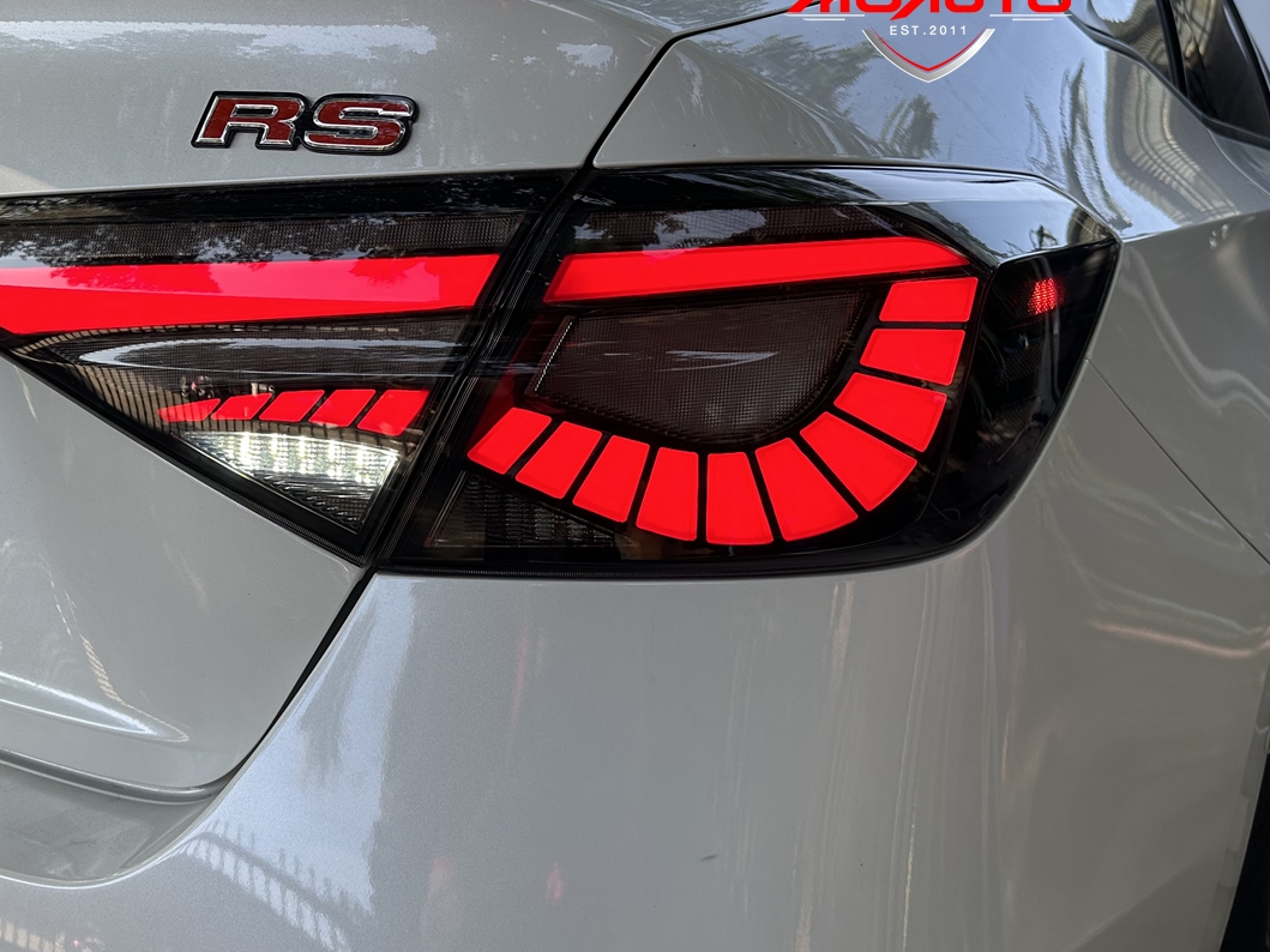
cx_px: 459
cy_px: 354
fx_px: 1247
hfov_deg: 53.2
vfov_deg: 41.5
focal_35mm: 34
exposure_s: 1/498
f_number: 1.78
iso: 100
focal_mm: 6.86
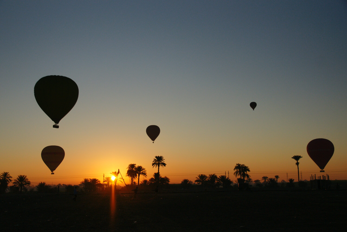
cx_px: 174
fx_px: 405
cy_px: 116
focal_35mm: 42
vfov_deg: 31.9
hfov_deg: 46.4
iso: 400
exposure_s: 1/5000
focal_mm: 28
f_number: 4.5
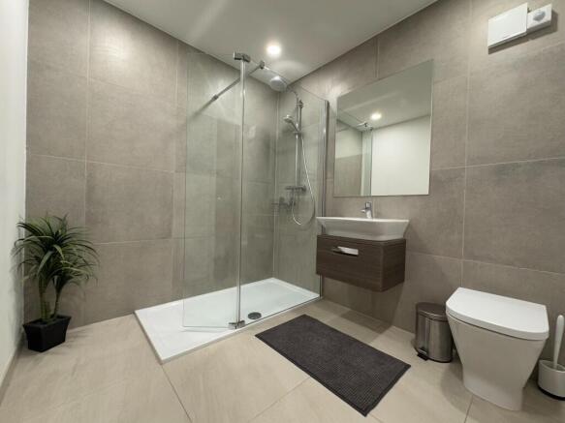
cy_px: 212
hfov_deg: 102.1
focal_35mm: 14
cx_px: 282
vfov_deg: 85.7
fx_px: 228
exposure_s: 1/50
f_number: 2.2
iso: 160
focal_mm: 2.22
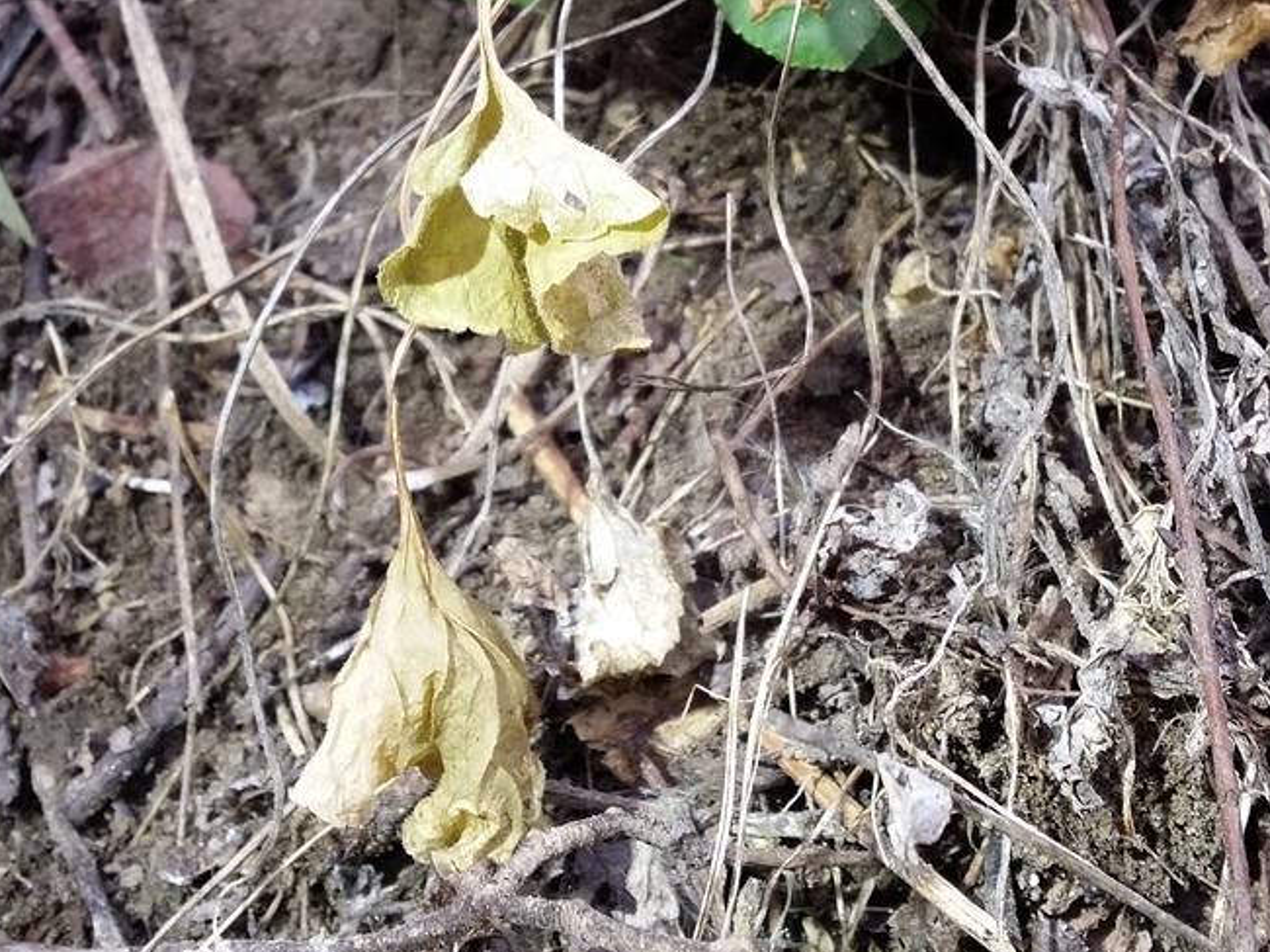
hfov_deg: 29.8
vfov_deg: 22.0
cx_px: 653
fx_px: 2384
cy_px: 88
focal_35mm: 65
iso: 80
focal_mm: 4.13
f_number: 2.2
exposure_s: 1/100
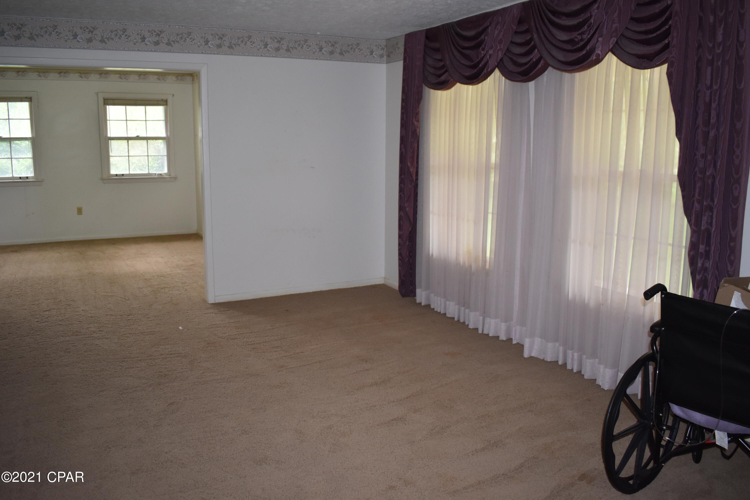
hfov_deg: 61.9
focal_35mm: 30
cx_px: 375
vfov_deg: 43.6
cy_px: 250
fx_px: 625
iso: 1000
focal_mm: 20
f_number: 3.8
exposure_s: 1/60
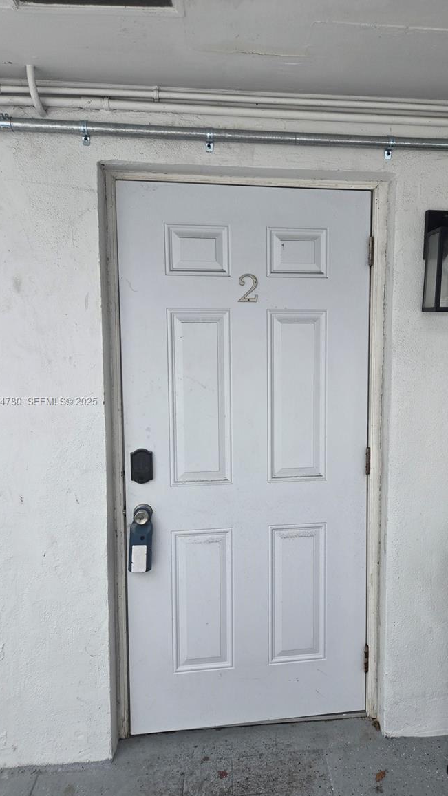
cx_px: 279
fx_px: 549
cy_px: 402
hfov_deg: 44.1
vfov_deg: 71.9
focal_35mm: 26
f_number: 1.8
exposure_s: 1/807
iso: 25
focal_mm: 5.4
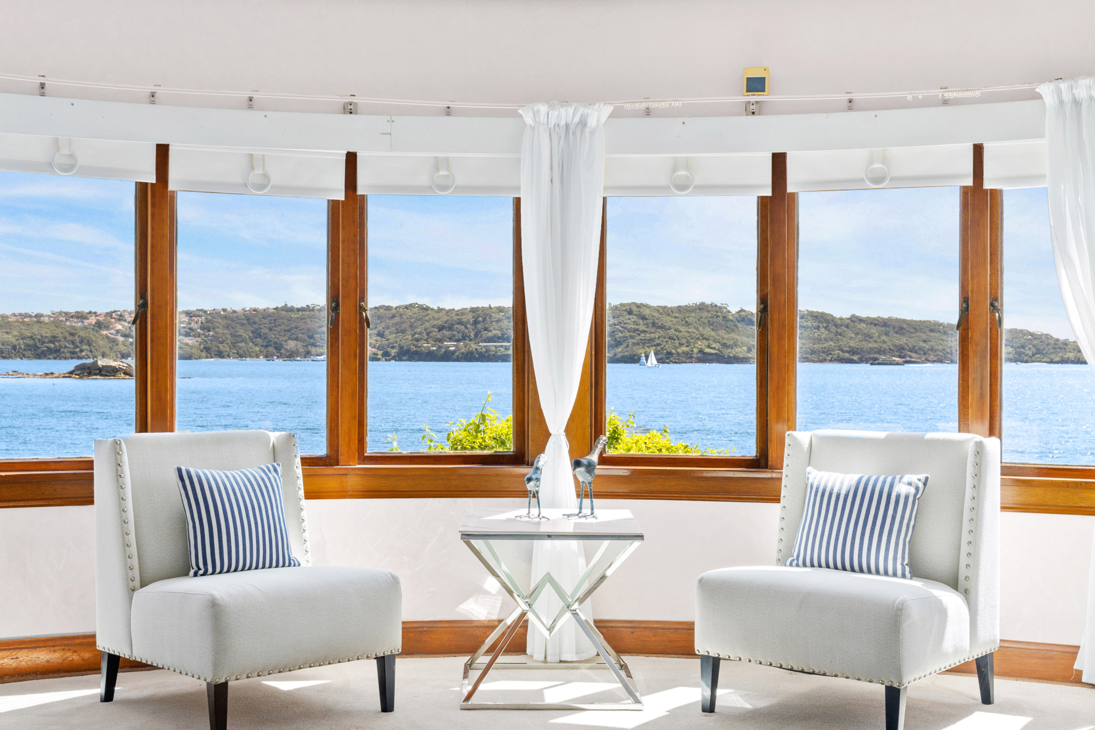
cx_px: 472
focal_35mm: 43
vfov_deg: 31.2
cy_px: 366
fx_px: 1308
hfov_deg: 45.3
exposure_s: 1/40
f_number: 9
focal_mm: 35
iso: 500
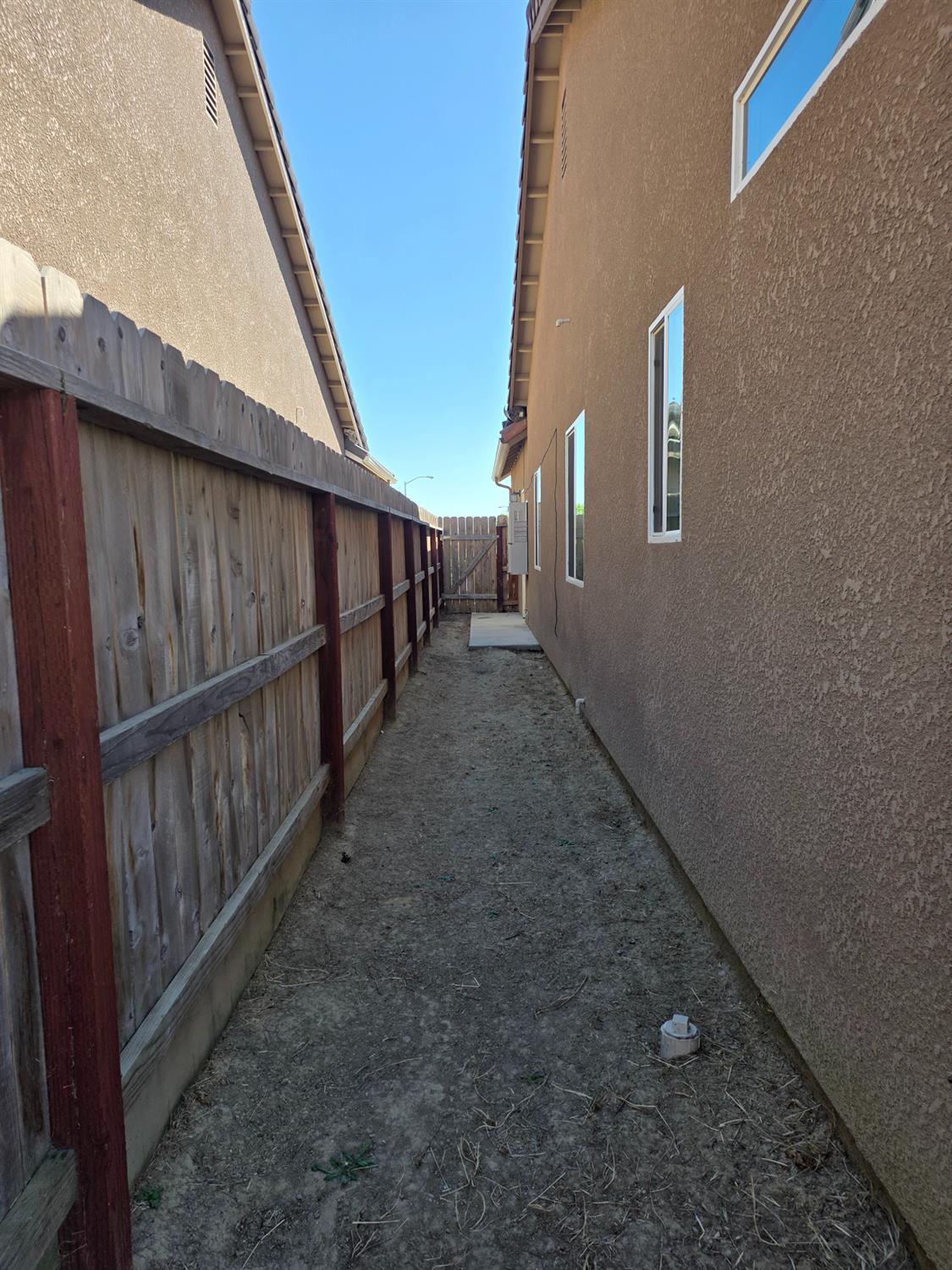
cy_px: 635
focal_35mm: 23
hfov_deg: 58.9
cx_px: 476
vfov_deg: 73.9
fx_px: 843
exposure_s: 1/2686
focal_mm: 6.25
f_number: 1.7
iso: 80
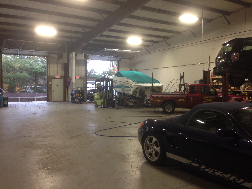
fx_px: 240
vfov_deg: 42.9
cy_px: 94
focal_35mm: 33
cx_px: 126
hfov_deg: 55.4
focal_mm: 4.12
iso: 80
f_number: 2.4
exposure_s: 1/20
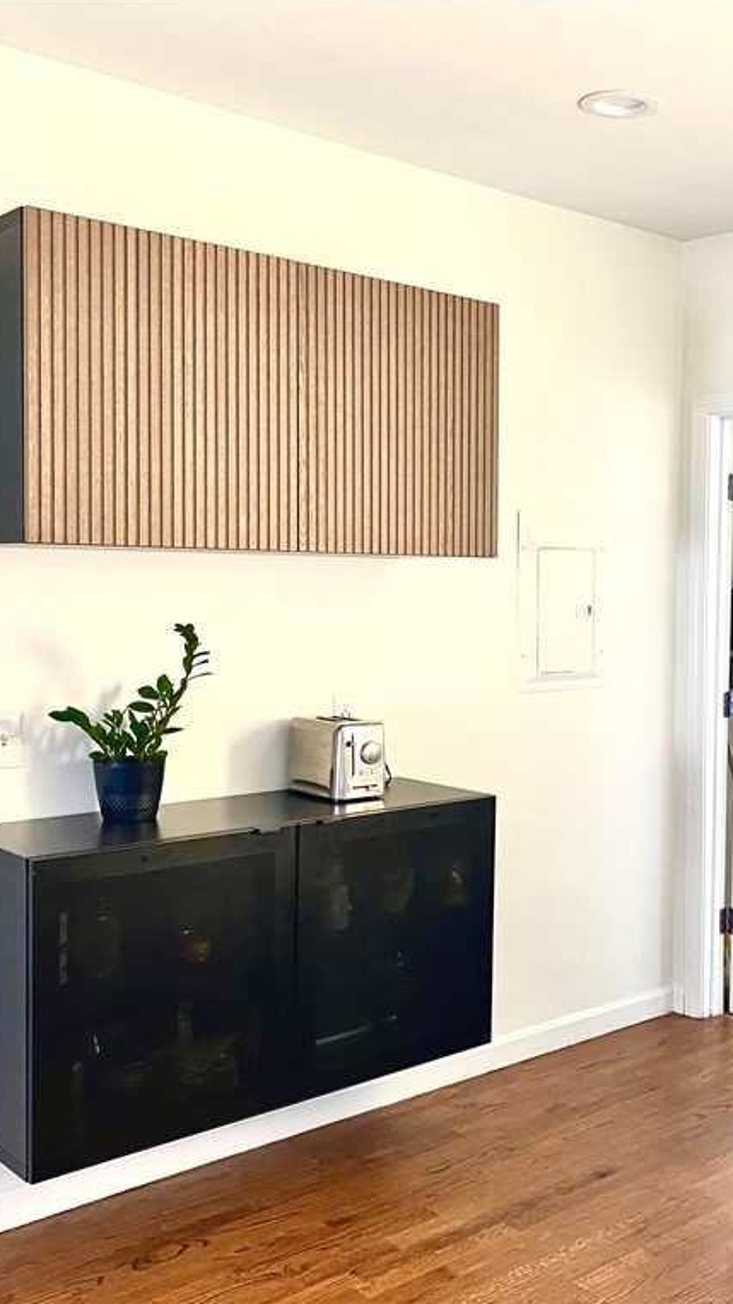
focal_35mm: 38
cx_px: 562
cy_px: 649
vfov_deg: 52.8
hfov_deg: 30.6
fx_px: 1313
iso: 250
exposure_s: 1/60
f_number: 1.8
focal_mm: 4.25
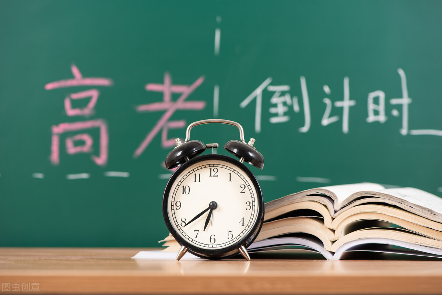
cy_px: 148
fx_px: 1290
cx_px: 221
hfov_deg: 19.4
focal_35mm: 105
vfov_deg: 13.1
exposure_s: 1/125
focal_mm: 105
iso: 64
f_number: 8
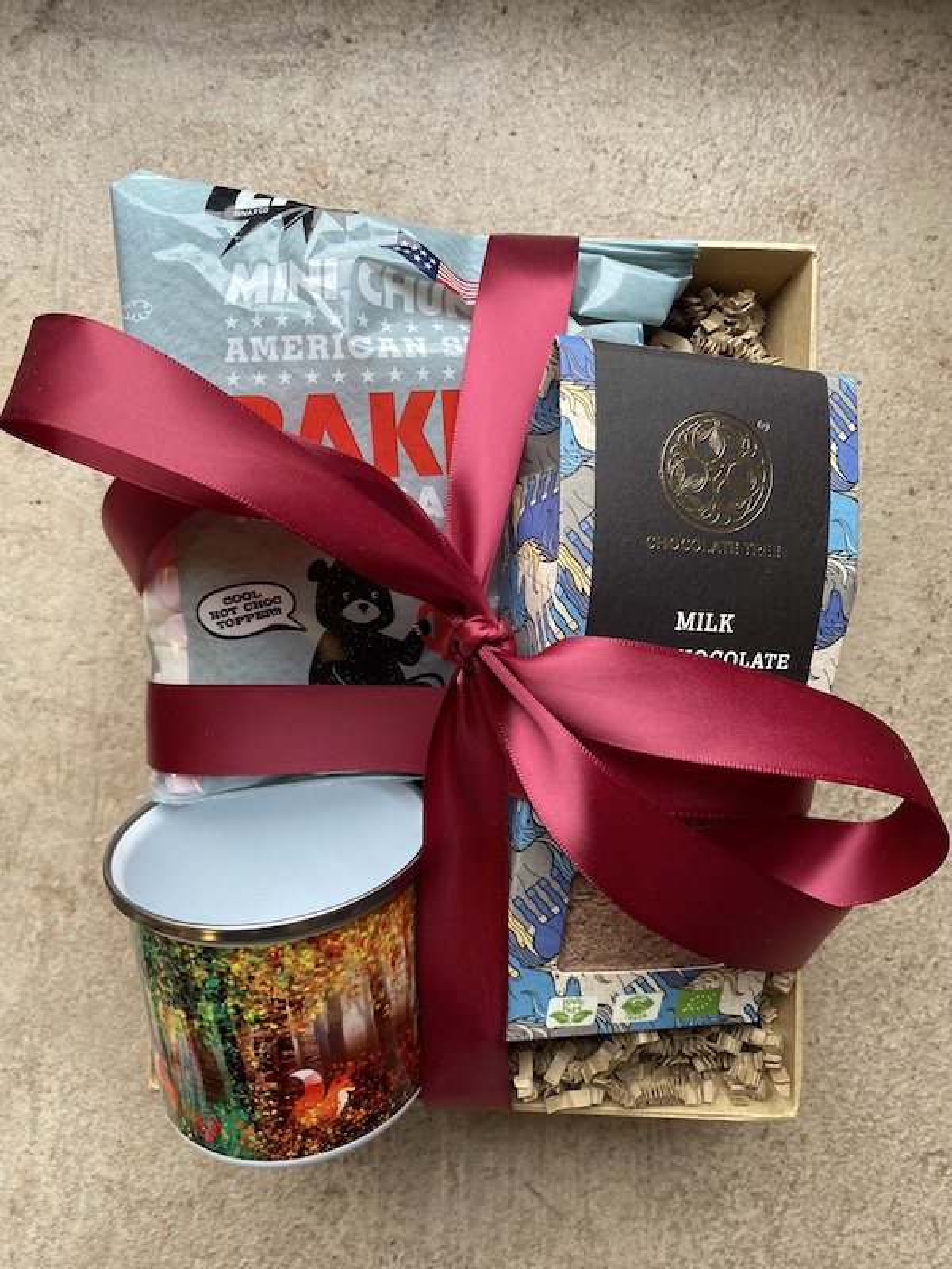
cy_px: 634
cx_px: 476
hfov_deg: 53.1
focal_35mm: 26
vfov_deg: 67.3
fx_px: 953
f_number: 1.8
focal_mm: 4.25
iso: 125
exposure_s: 1/100
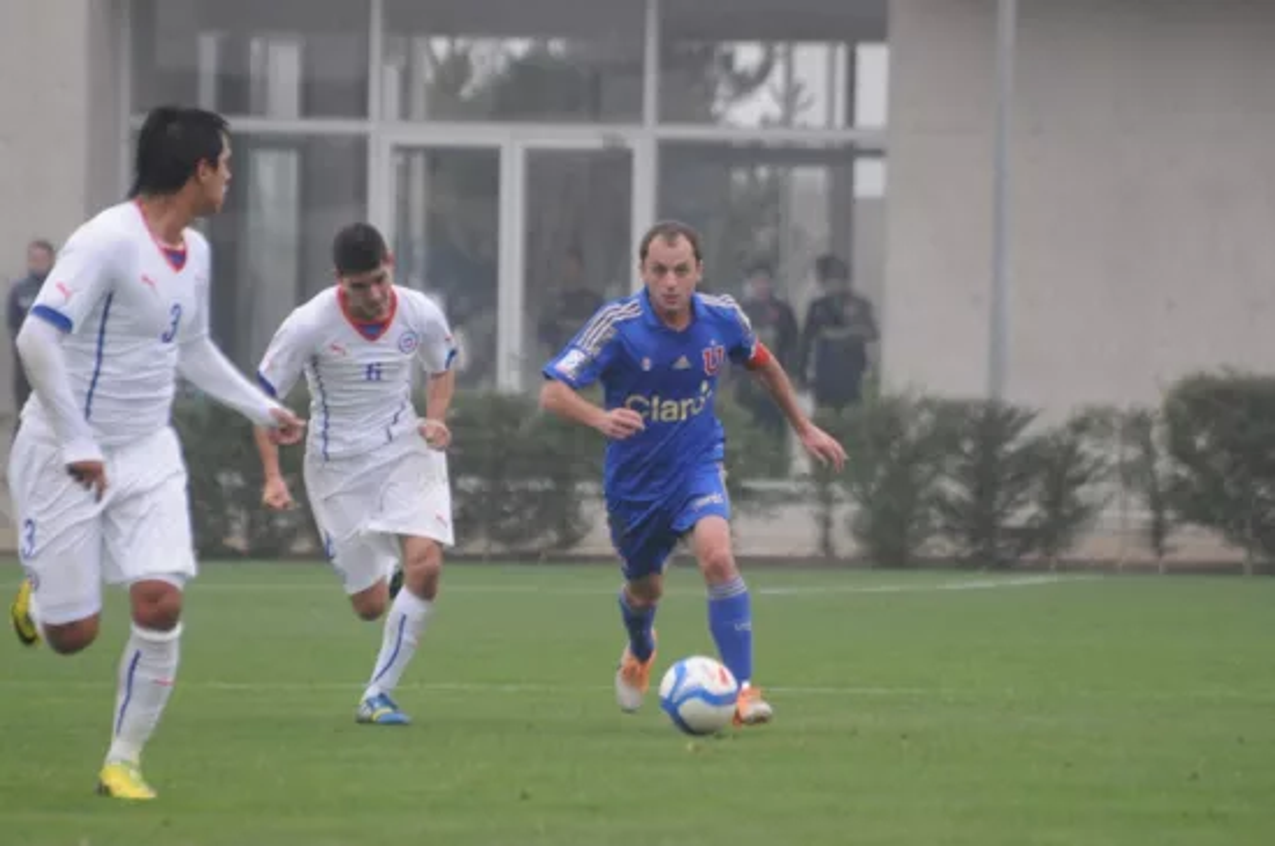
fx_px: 15914
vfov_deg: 3.0
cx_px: 638
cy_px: 423
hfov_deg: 4.6
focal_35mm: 450
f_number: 5.6
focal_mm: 300
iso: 1250
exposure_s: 1/500
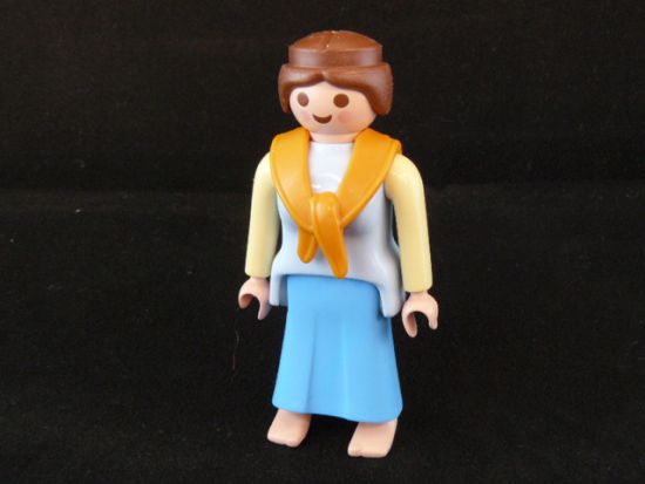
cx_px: 322
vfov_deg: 35.2
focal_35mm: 41
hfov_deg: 45.8
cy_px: 242
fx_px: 764
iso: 250
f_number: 4
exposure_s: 1/13
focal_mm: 6
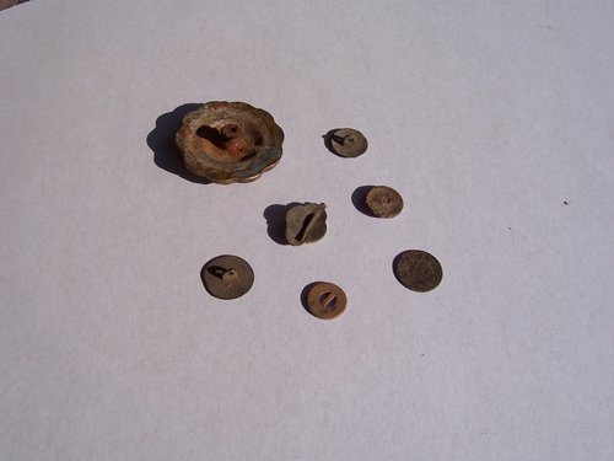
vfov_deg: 41.8
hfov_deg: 54.0
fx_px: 603
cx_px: 307
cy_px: 230
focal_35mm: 34
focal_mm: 5.6
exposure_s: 1/1500
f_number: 5.6
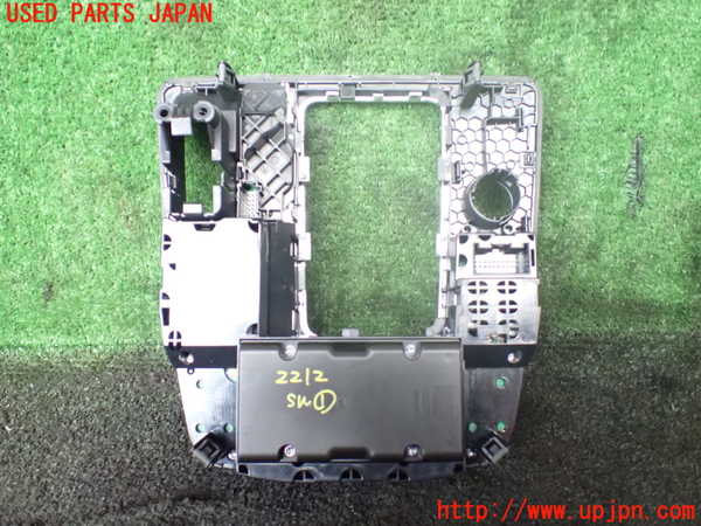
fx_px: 608
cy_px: 263
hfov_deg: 60.0
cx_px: 350
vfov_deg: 46.8
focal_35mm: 30
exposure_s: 1/30
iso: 1250
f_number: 2.3
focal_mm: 5.4
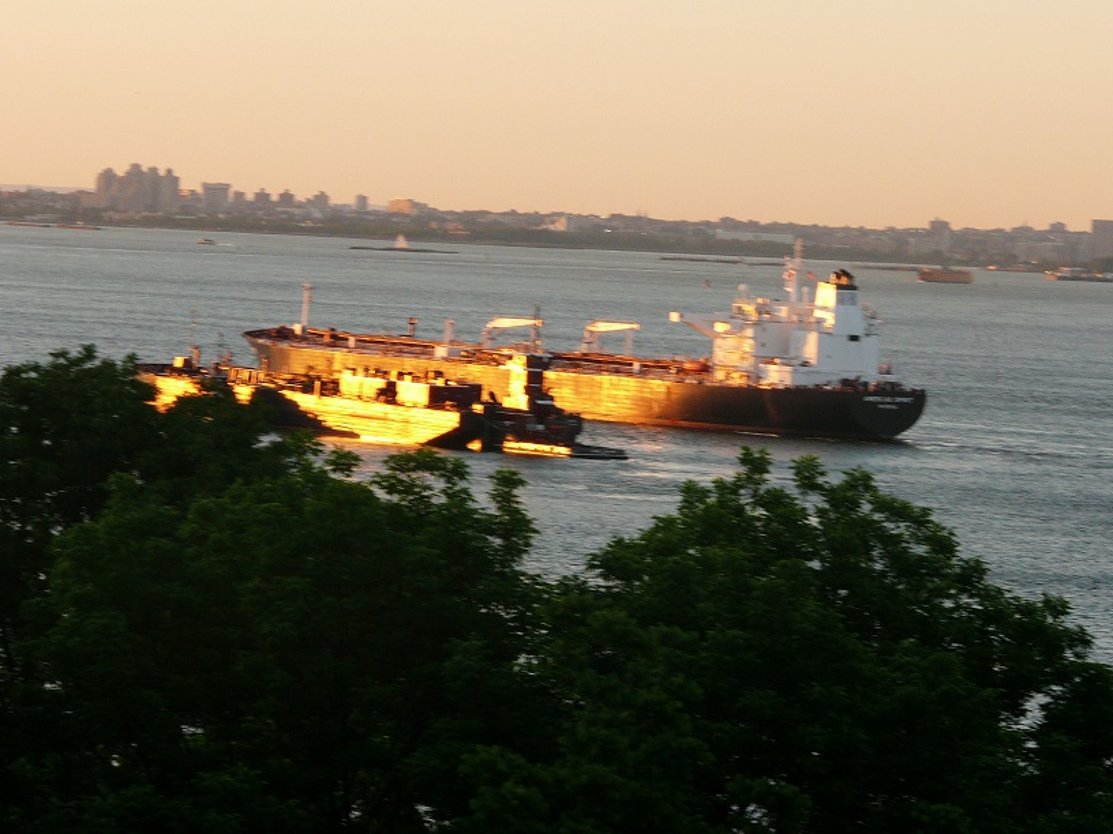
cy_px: 417
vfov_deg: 7.1
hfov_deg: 9.5
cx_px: 556
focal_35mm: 208
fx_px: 6688
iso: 100
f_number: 7.1
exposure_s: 1/50
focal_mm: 39.4
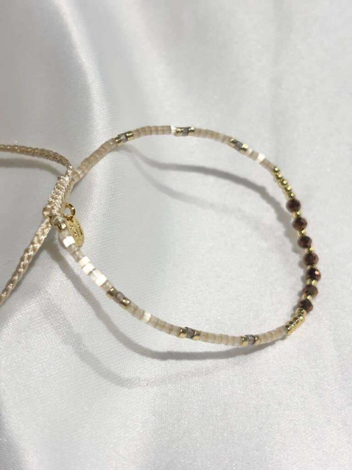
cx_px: 176
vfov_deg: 36.8
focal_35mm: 52
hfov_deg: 28.0
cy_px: 235
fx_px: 705
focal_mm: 5.96
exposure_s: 1/406
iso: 32
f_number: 1.6
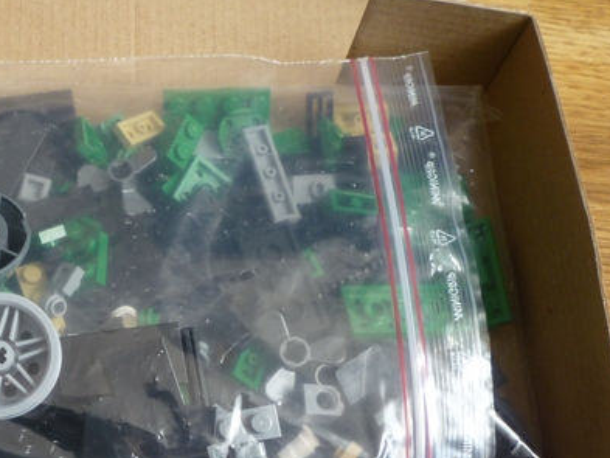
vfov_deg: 24.8
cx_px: 130
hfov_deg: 31.9
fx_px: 1040
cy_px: 287
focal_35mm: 59
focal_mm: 5.2
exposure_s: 1/60
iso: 80
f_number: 3.3
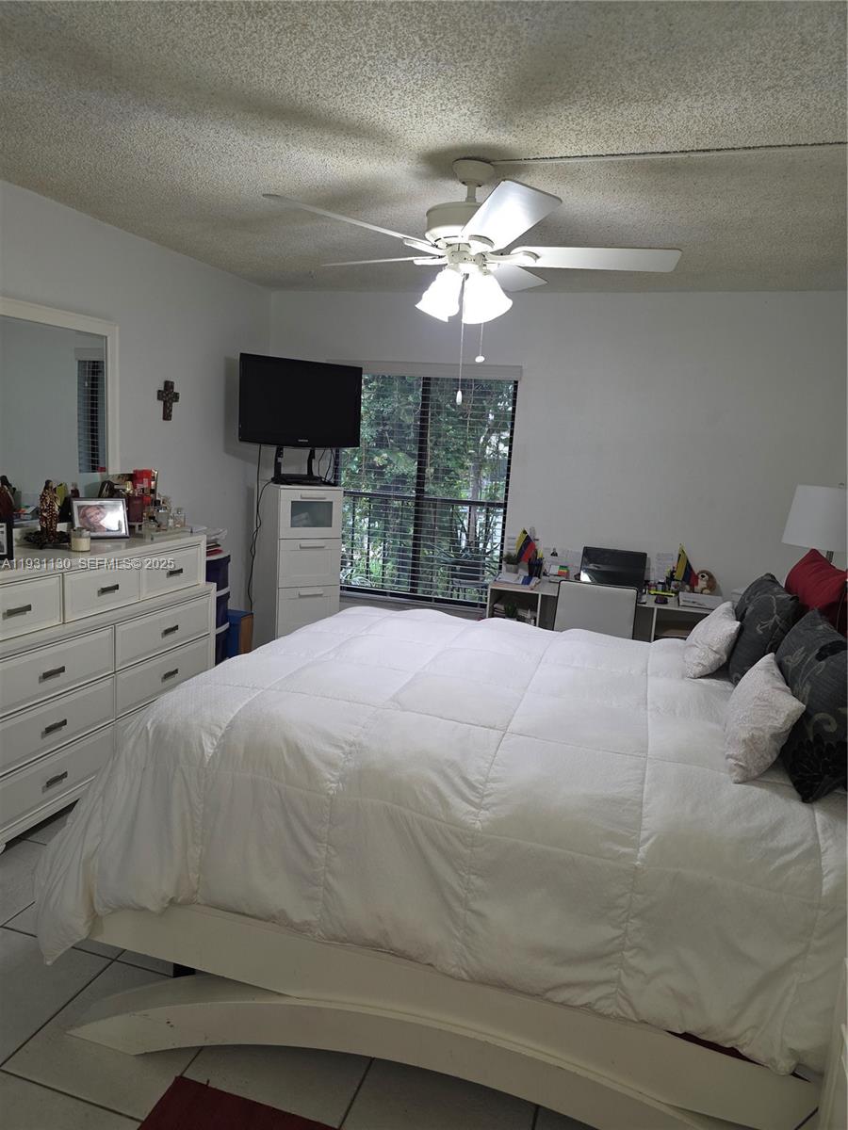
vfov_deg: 73.9
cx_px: 424
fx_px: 751
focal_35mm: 23
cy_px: 565
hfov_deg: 58.9
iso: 80
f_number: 1.7
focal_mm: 6.3
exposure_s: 1/60
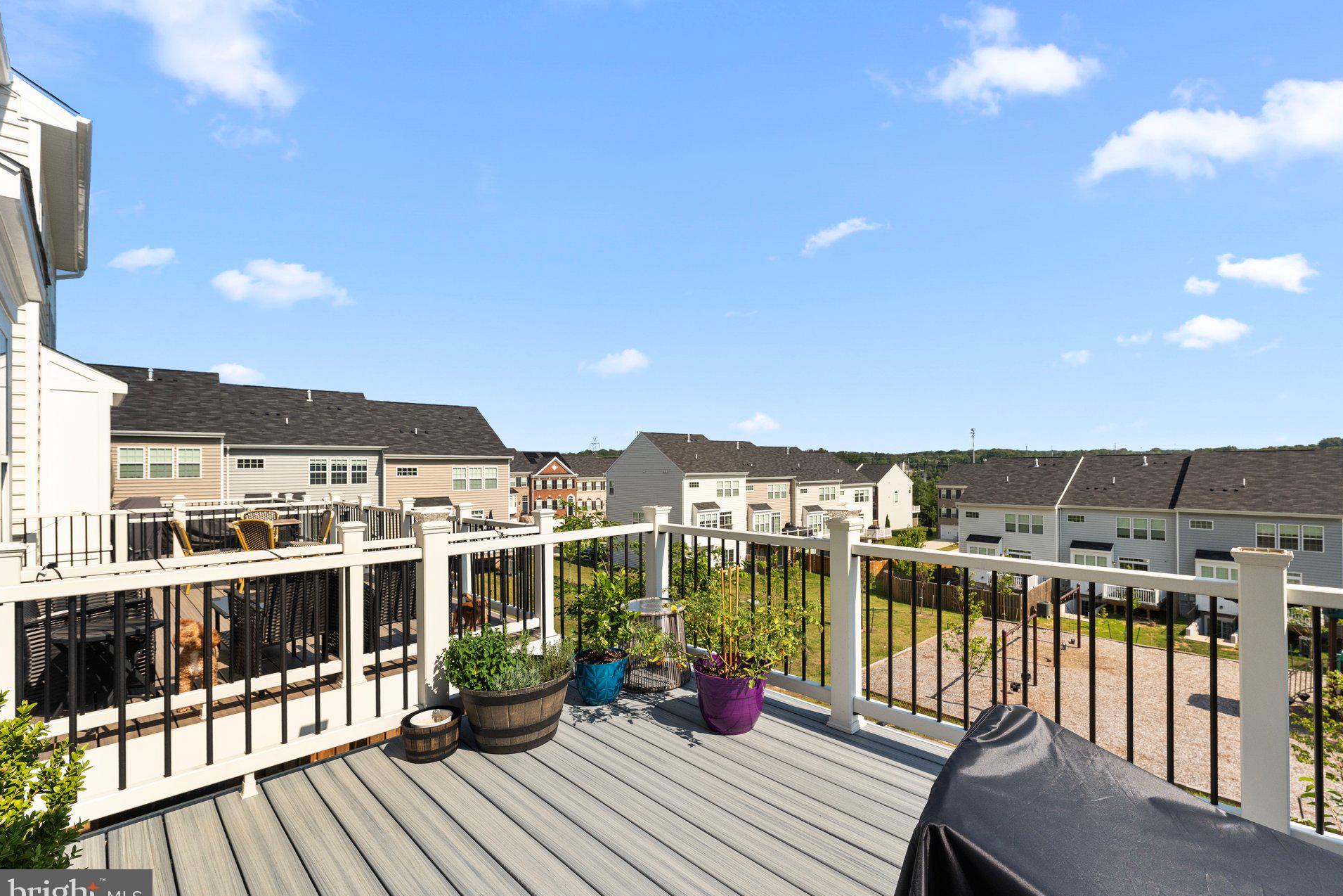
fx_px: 560
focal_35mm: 15
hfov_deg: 100.2
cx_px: 716
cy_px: 441
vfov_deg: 77.3
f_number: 8
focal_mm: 14
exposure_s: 1/3200
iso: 1000
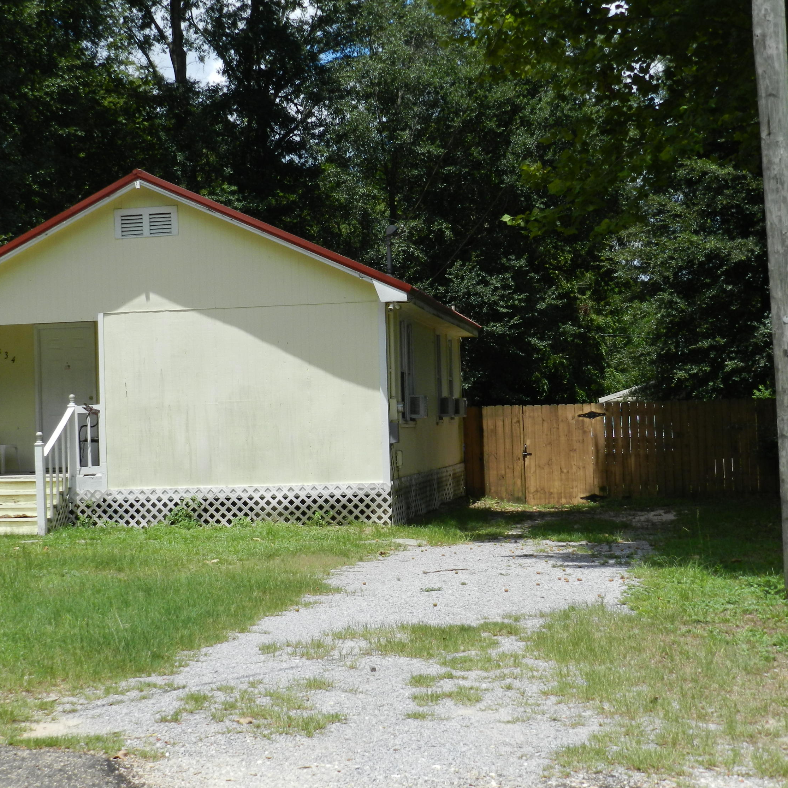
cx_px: 341
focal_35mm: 63
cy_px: 394
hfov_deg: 27.3
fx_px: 1623
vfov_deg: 27.3
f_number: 4.4
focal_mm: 9.4
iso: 160
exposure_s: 1/1000
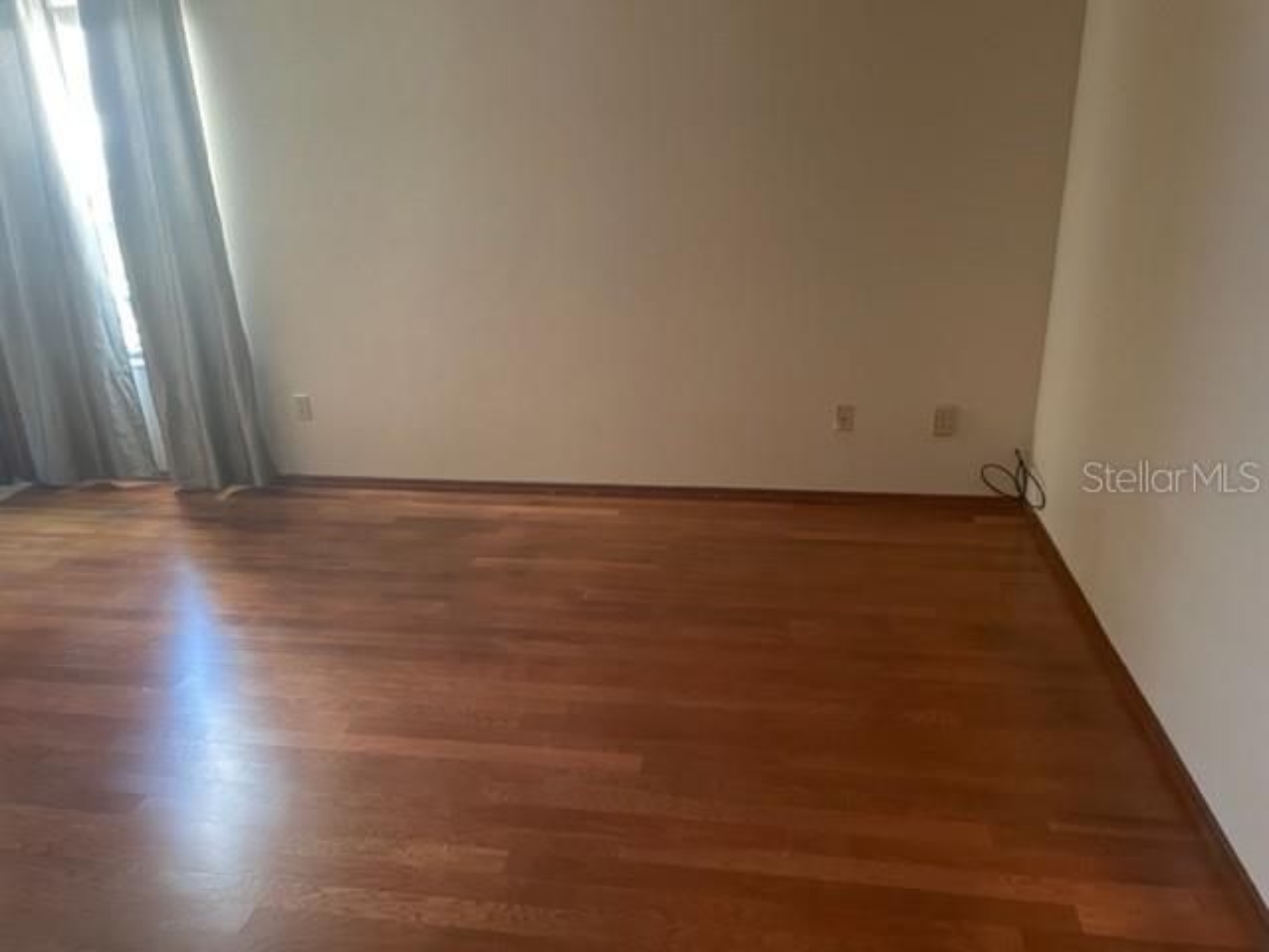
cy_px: 476
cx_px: 634
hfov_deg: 67.3
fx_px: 953
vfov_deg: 53.1
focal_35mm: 26
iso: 500
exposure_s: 1/30
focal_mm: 4.2
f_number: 1.6
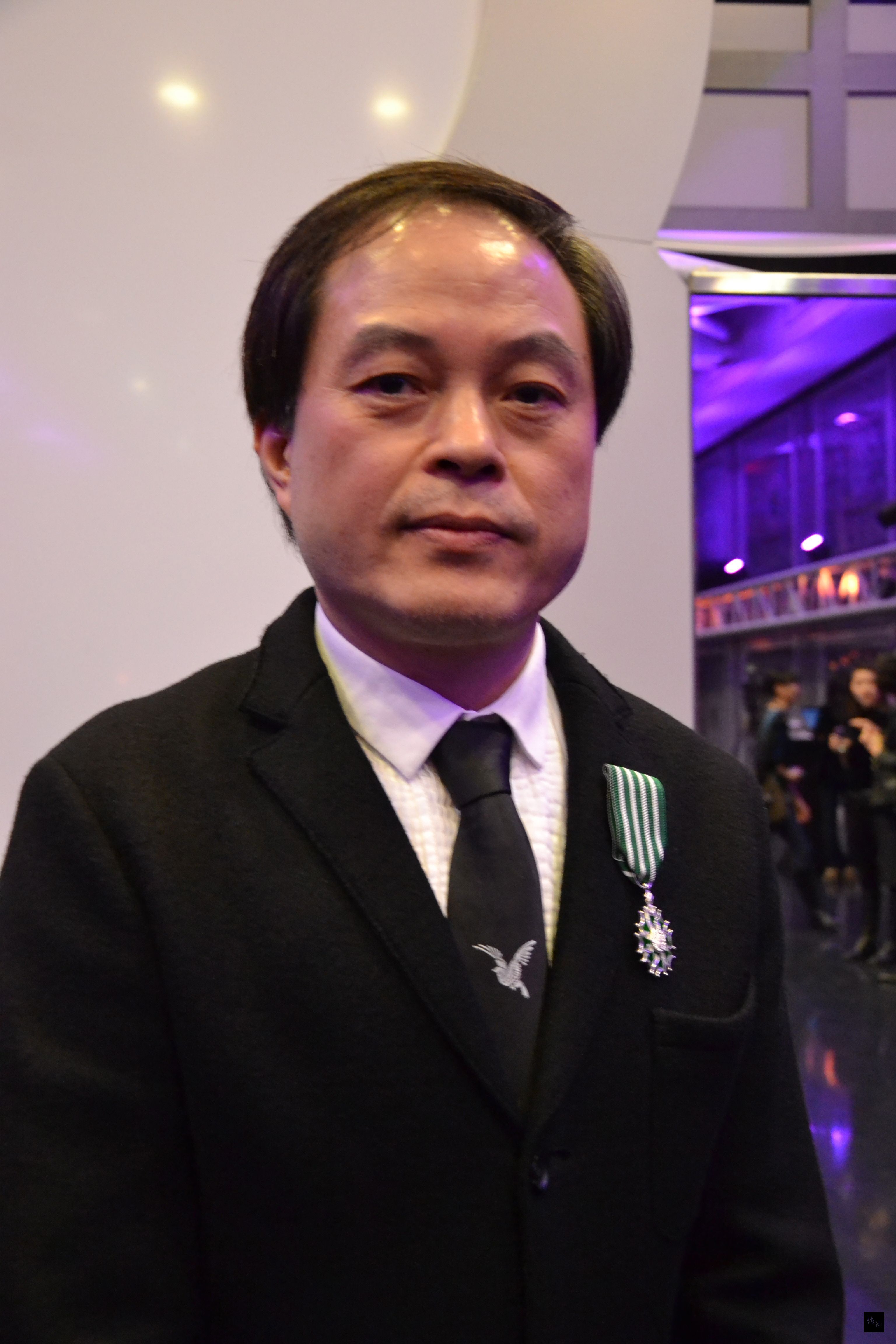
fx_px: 1400
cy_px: 672
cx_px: 448
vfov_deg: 51.3
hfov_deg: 35.5
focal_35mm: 38
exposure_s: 1/30
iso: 3200
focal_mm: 25
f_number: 4
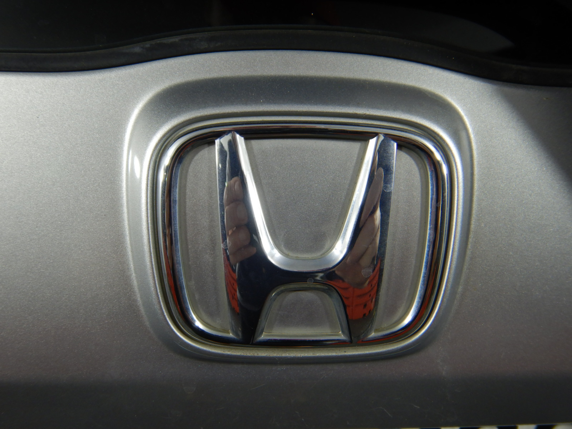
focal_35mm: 29
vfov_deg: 48.2
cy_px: 214
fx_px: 479
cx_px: 286
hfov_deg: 61.7
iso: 125
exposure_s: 1/100
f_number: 2.8
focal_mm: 5.1
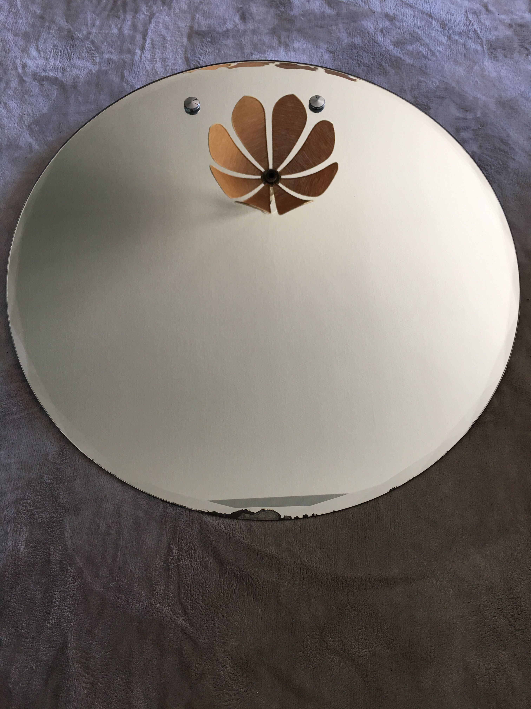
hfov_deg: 48.2
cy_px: 354
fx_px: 593
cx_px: 266
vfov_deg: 61.7
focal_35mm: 29
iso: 32
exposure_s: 1/33
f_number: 2.2
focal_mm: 4.15
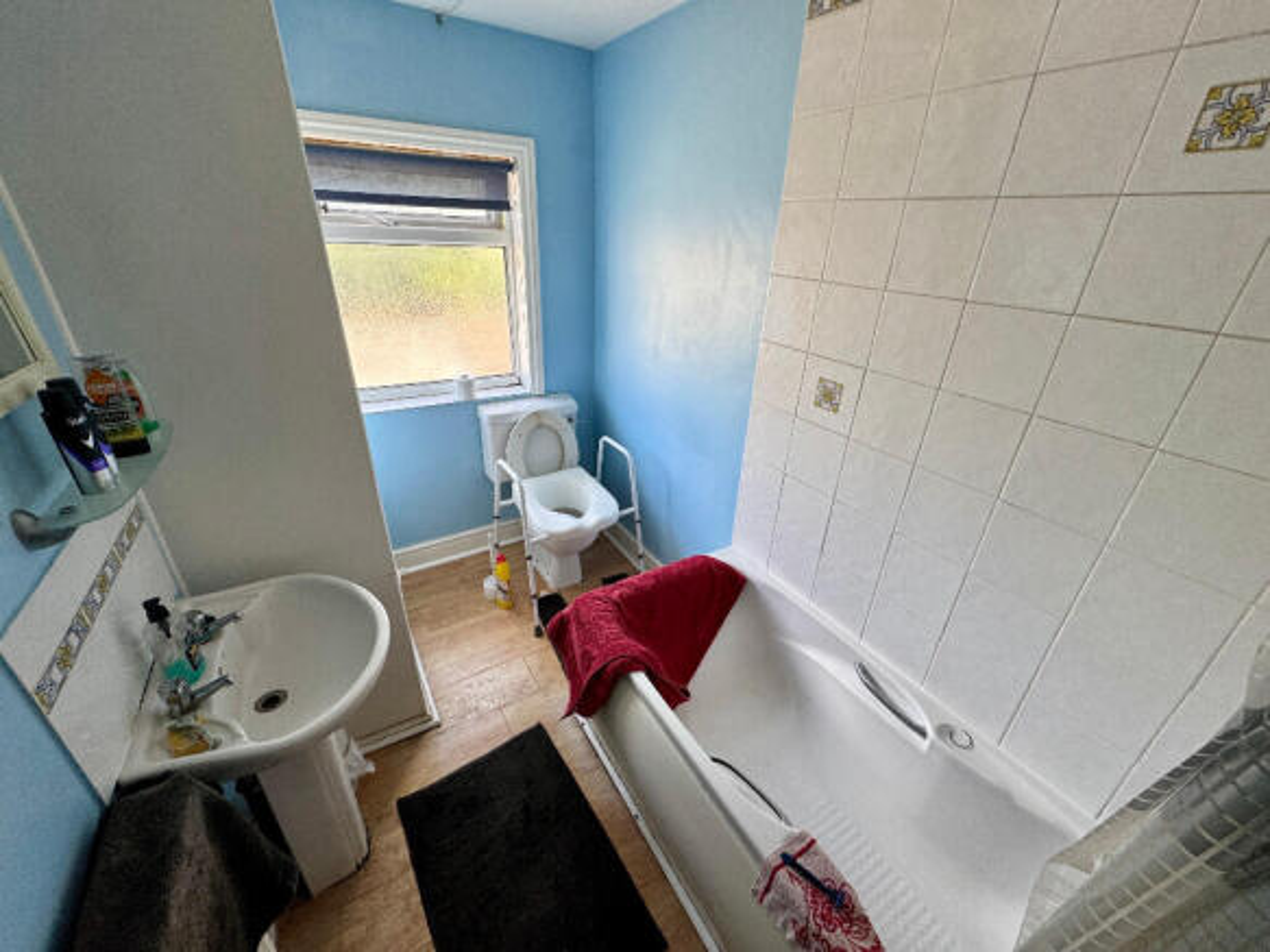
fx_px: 514
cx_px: 635
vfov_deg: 85.7
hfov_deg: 102.1
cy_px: 476
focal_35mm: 14
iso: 64
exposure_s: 1/99
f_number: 2.2
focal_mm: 2.22
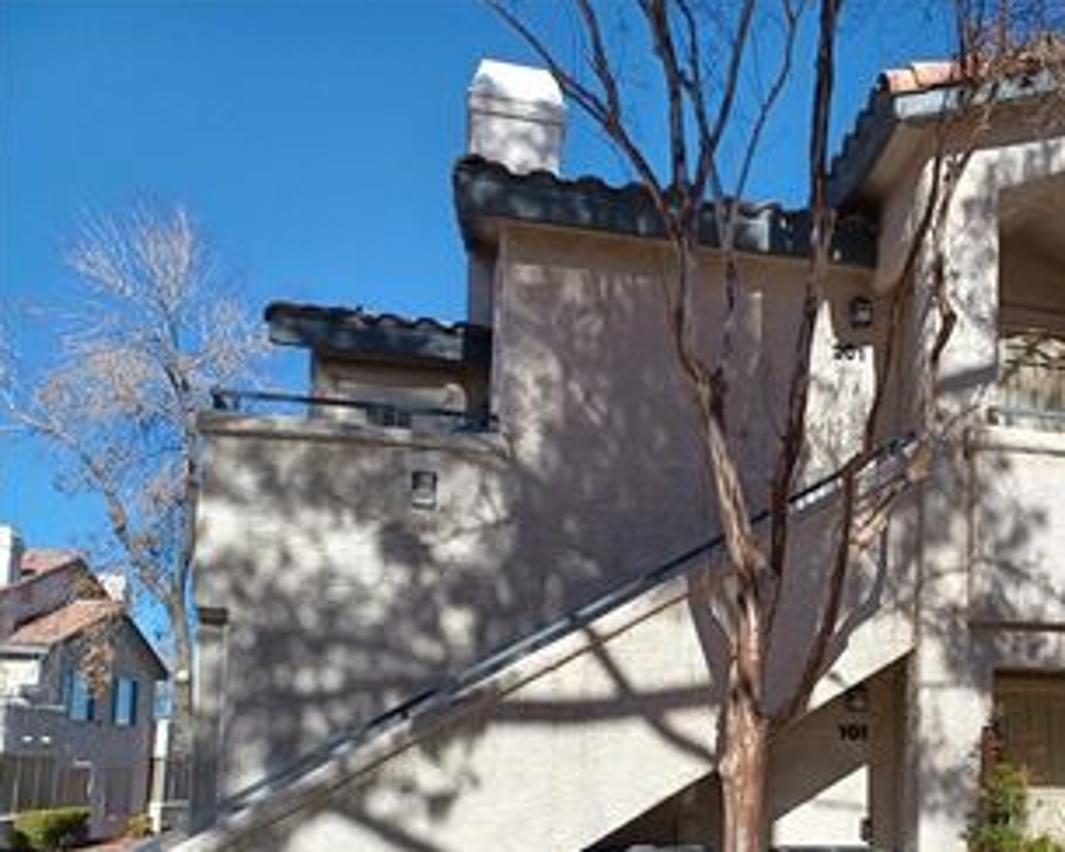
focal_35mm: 40
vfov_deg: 36.4
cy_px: 644
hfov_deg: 43.5
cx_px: 866
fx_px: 1261
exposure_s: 1/535
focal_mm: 4.6
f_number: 1.8
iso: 32
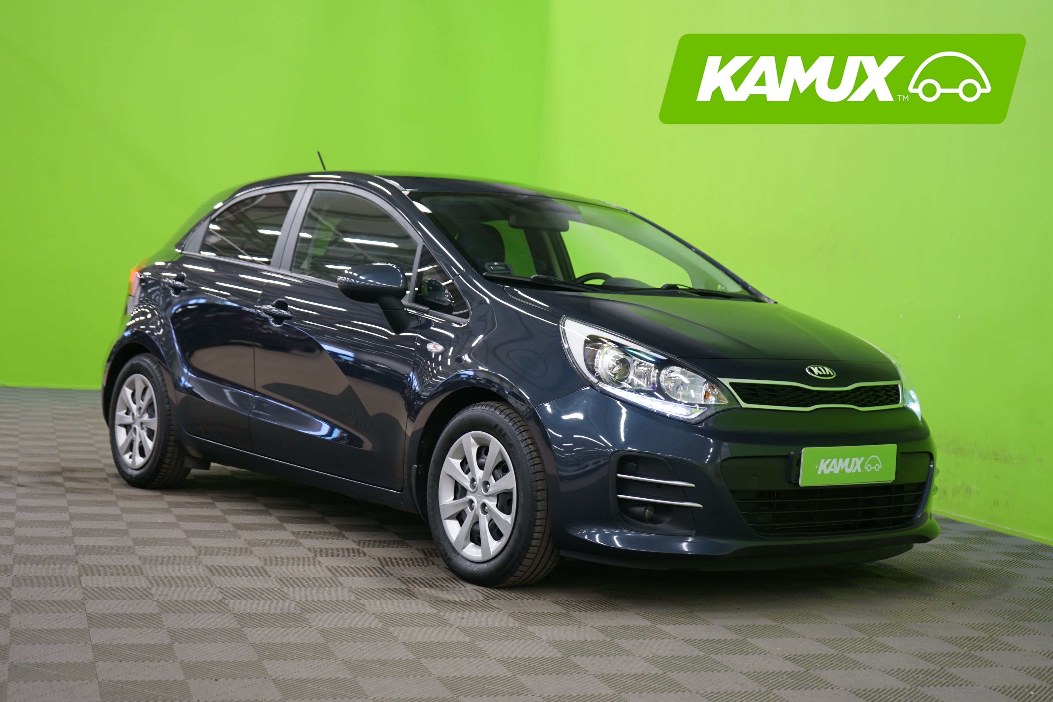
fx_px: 1609
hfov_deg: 36.2
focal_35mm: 55
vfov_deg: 24.6
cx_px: 526
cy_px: 351
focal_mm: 55
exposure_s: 1/6
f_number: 5
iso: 400
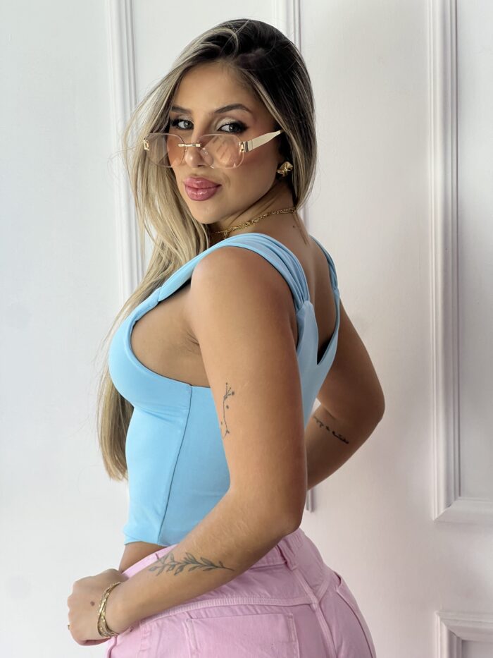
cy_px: 329
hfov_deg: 19.1
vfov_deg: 25.3
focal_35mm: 77
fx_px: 1462
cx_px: 246
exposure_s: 1/120
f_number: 2.8
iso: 50
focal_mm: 9
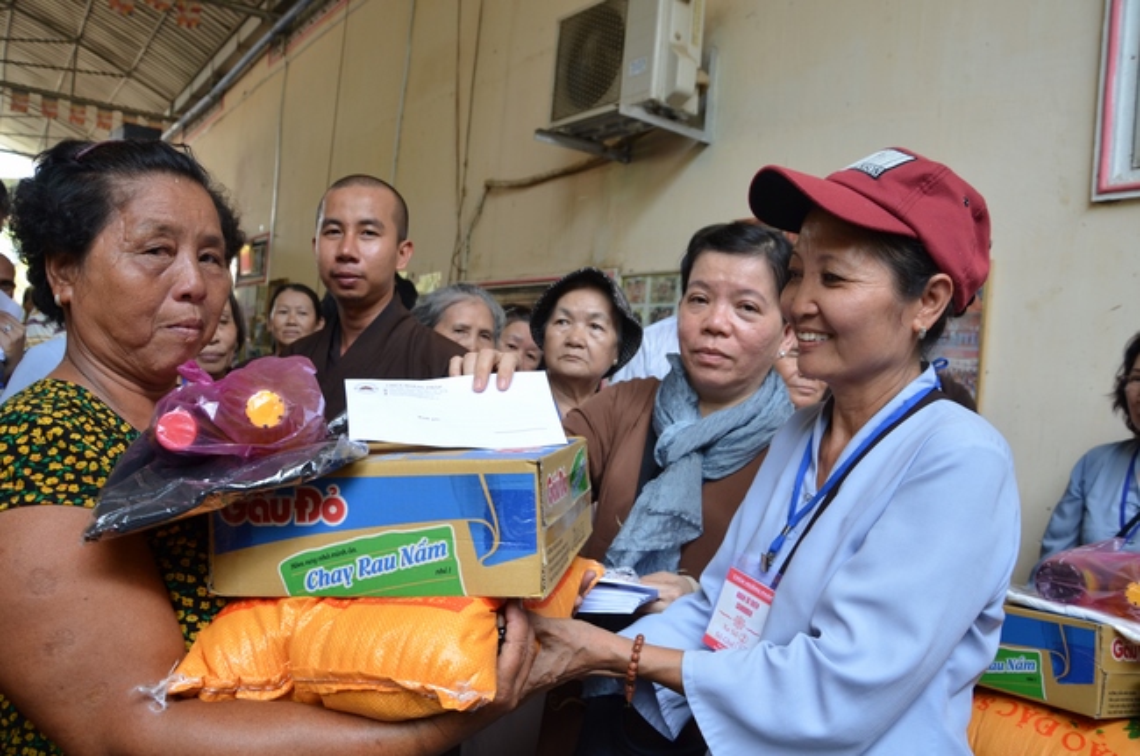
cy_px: 378
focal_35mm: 27
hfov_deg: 67.5
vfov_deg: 47.8
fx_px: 854
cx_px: 570
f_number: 6.3
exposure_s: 1/160
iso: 640
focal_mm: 18
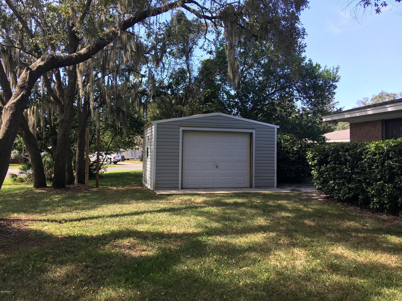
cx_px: 201
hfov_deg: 61.7
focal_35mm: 29
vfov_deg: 48.2
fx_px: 337
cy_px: 150
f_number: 2.2
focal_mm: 4.15
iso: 25
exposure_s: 1/204
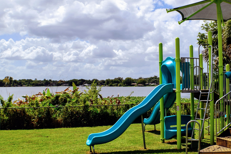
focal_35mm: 57
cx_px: 149
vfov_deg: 23.8
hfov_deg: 34.8
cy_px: 76
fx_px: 366
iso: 200
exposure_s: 1/500
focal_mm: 24
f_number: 11
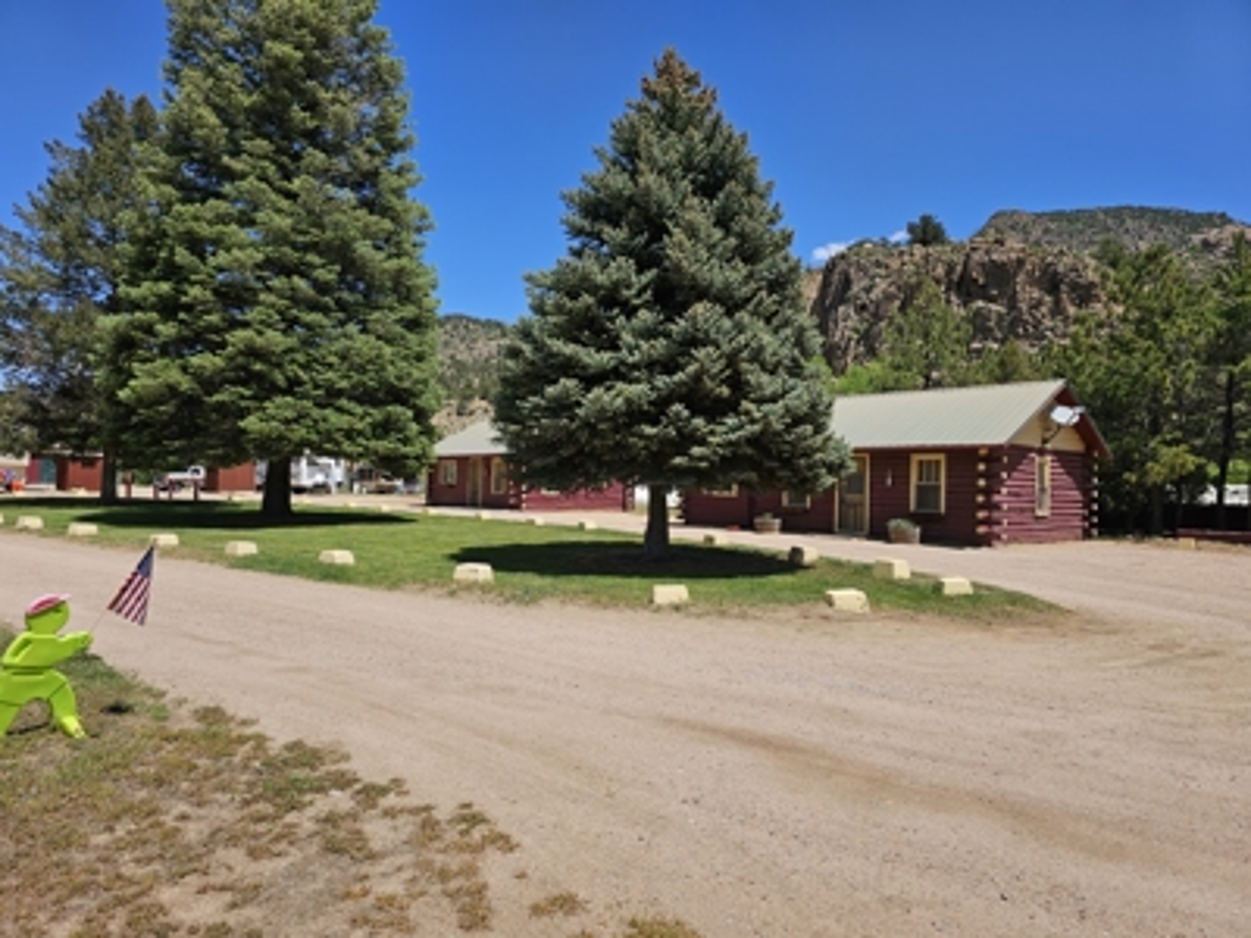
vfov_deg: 58.9
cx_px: 626
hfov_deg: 73.9
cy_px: 469
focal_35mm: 23
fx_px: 831
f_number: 1.7
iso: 10
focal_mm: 6.3
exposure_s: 1/965
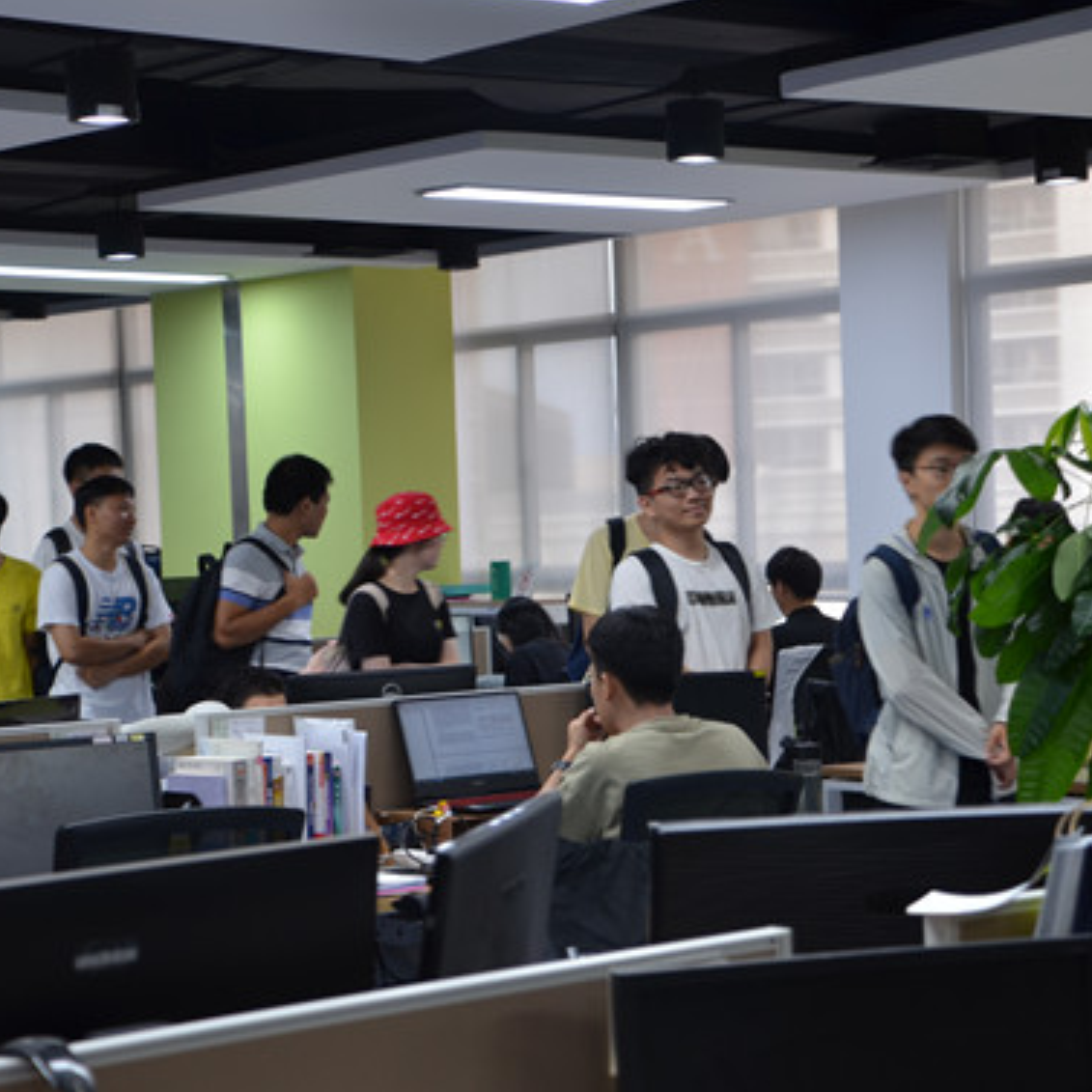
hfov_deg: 19.5
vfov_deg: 19.5
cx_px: 597
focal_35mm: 89
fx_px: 3176
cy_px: 543
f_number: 5
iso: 200
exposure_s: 1/30
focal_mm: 44
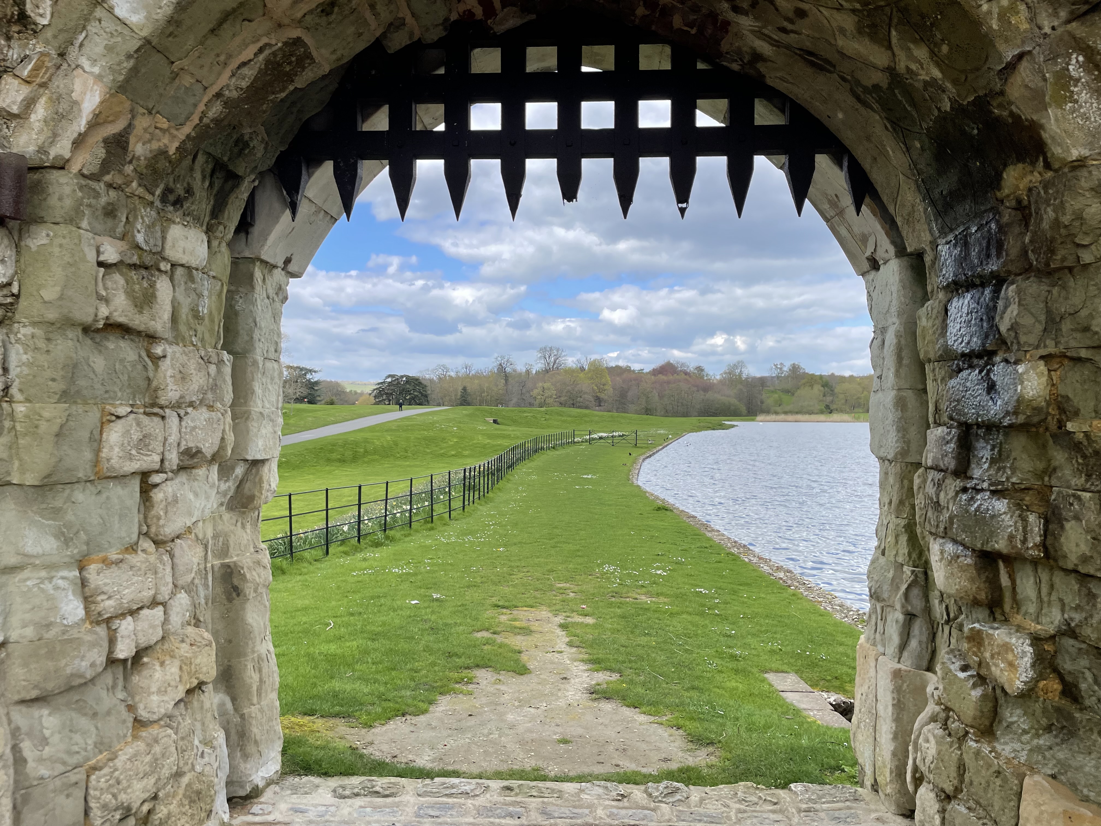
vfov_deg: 53.1
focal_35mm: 26
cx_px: 550
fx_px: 827
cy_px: 413
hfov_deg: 67.3
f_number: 1.6
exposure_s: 1/1984
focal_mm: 4.2
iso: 32
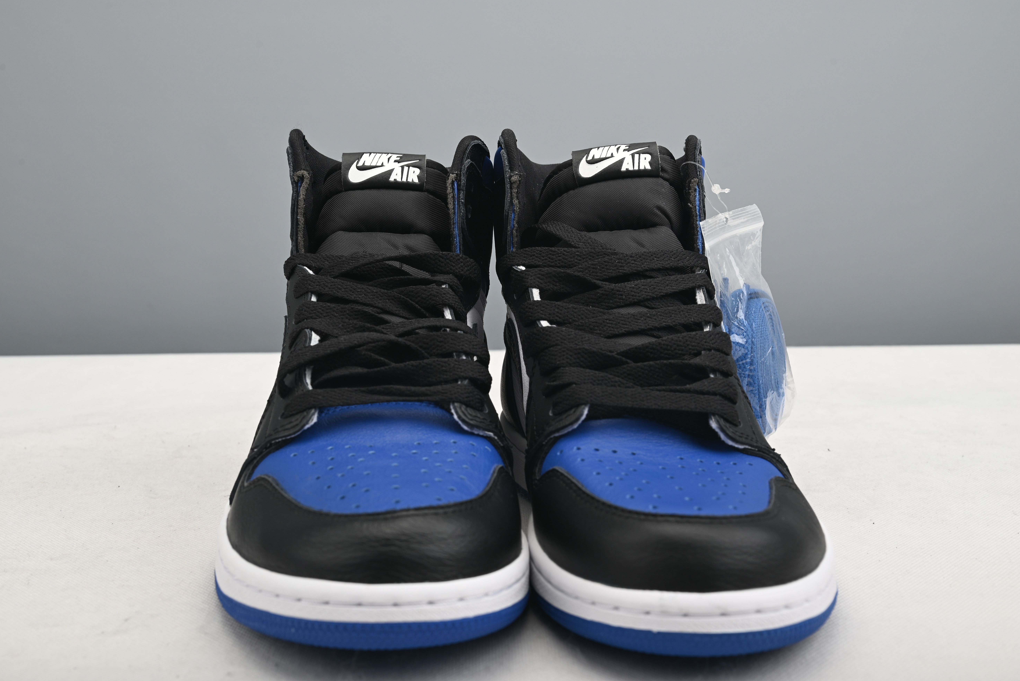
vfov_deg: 32.7
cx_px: 502
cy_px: 343
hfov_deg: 47.4
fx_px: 1162
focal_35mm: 41
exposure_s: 1/200
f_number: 11
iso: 100
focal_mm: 40
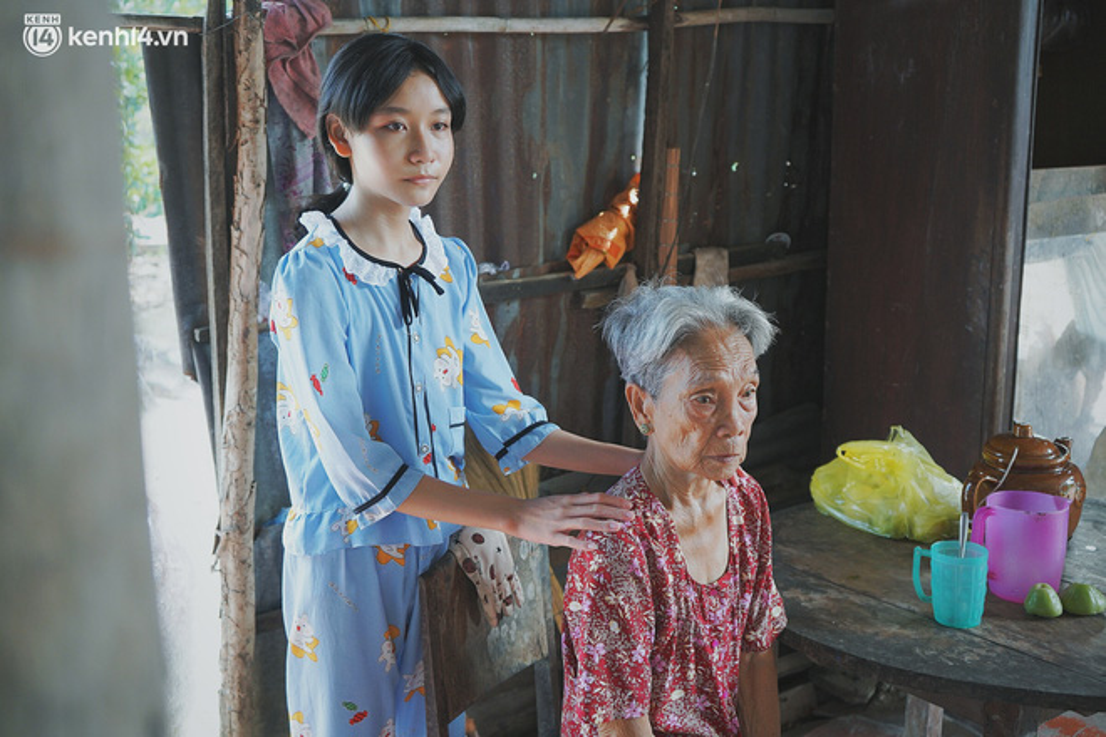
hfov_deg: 53.1
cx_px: 553
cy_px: 368
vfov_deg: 36.9
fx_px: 1106
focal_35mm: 36
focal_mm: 36
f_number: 4
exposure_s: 1/160
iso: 800
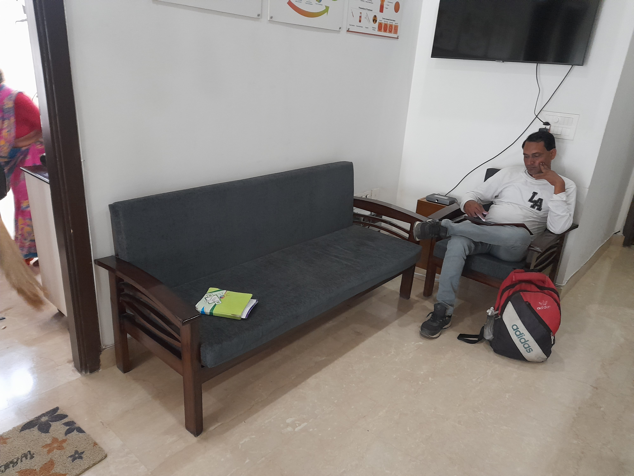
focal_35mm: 25
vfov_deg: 54.9
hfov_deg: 69.4
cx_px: 317
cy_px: 238
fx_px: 458
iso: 500
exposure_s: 1/25
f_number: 2
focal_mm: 4.6
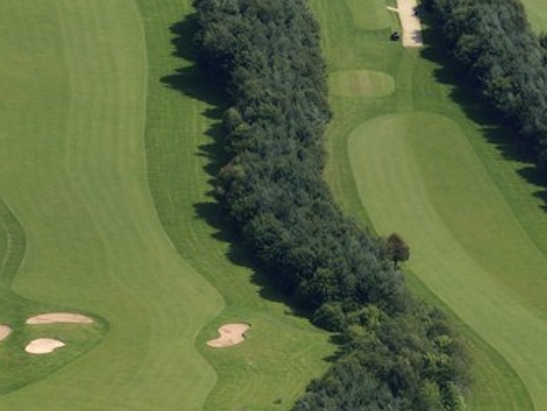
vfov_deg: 1.9
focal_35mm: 784
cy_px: 396
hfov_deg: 2.5
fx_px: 12393
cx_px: -759
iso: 400
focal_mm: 170
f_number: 8
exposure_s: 1/800
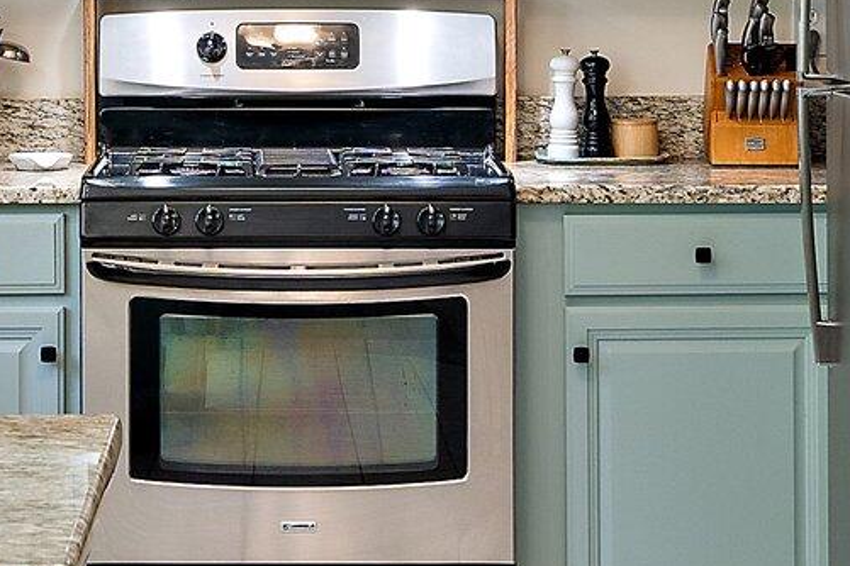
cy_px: -72
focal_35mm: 135
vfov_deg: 10.0
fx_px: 3187
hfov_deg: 15.2
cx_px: 309
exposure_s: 1
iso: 200
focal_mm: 22.4
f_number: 7.1
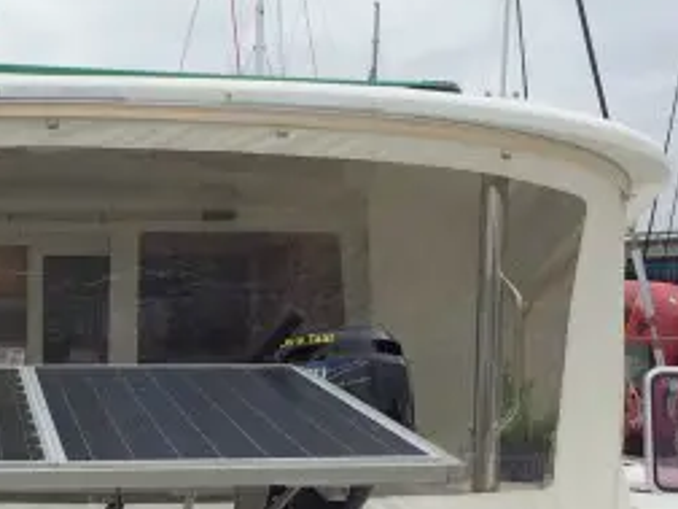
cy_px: 485
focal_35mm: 92
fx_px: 1802
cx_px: -38
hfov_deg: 20.5
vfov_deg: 15.8
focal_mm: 4.15
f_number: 2.2
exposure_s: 1/1786
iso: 32
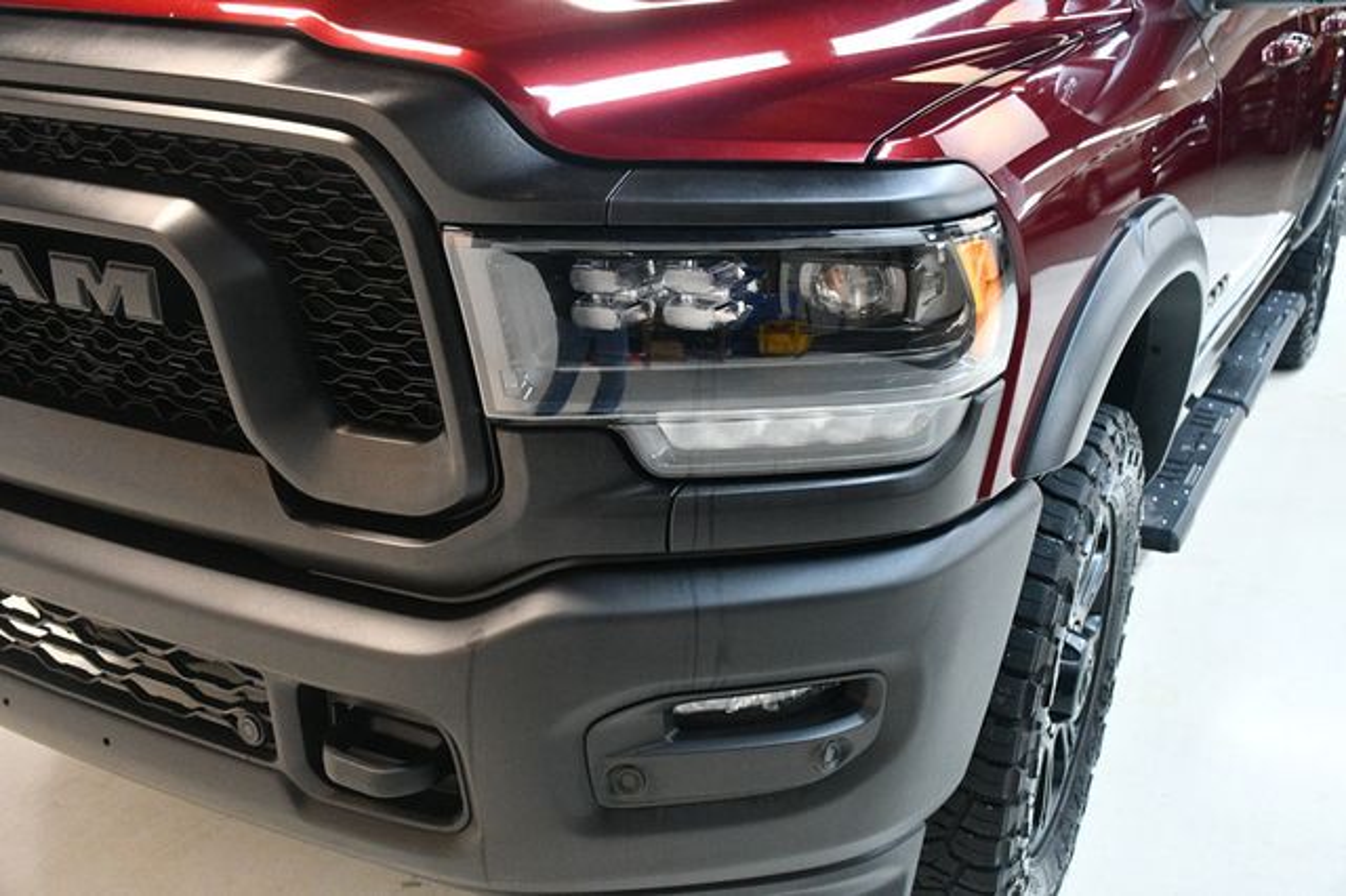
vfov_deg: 36.8
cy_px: 448
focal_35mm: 36
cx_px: 673
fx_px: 1345
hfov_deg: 53.2
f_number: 3.8
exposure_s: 1/80
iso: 3200
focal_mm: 24
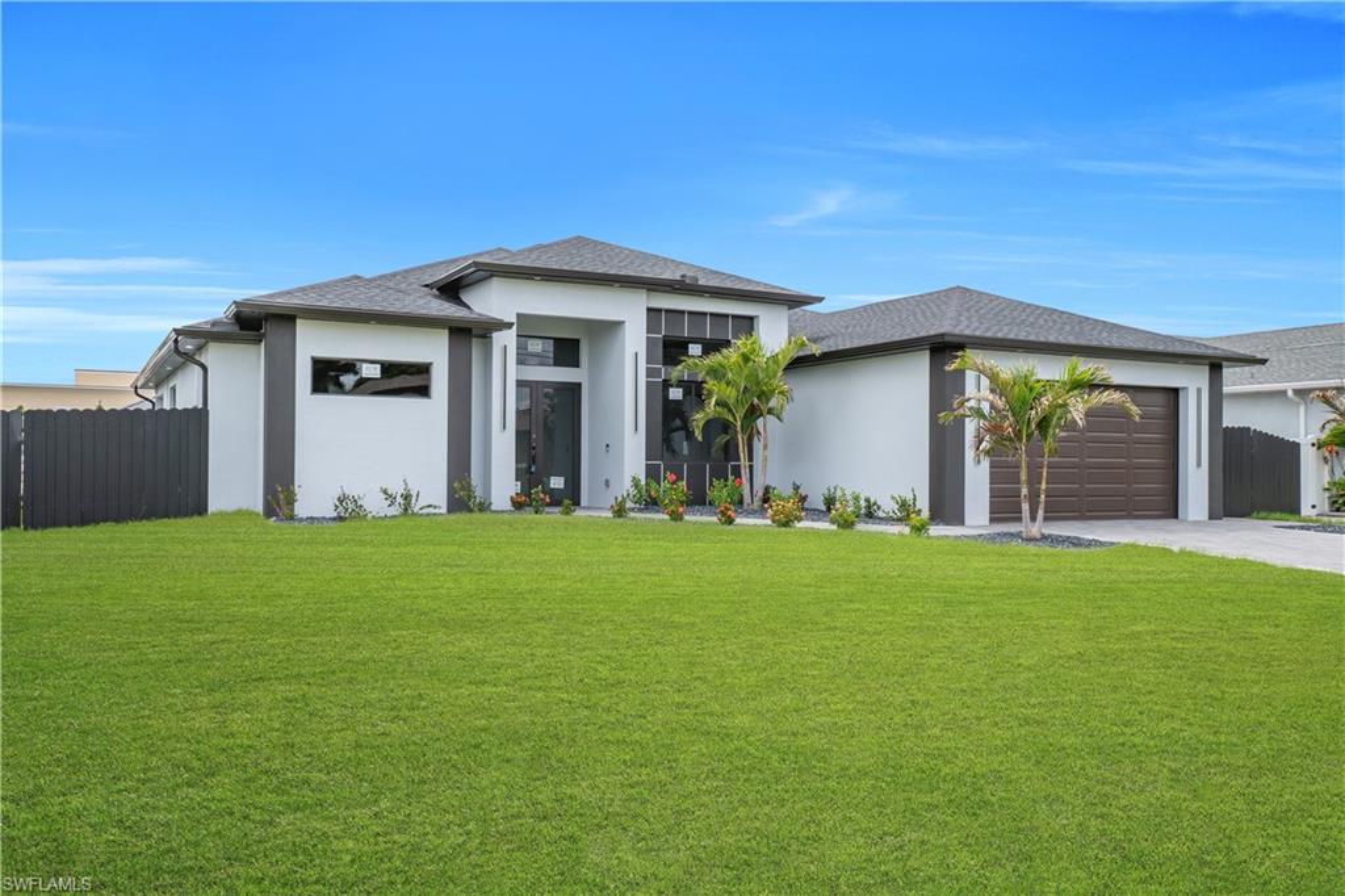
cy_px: 448
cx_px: 672
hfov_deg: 61.9
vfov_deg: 43.6
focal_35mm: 30
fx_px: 1120
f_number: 8
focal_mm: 20
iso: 100
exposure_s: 1/200
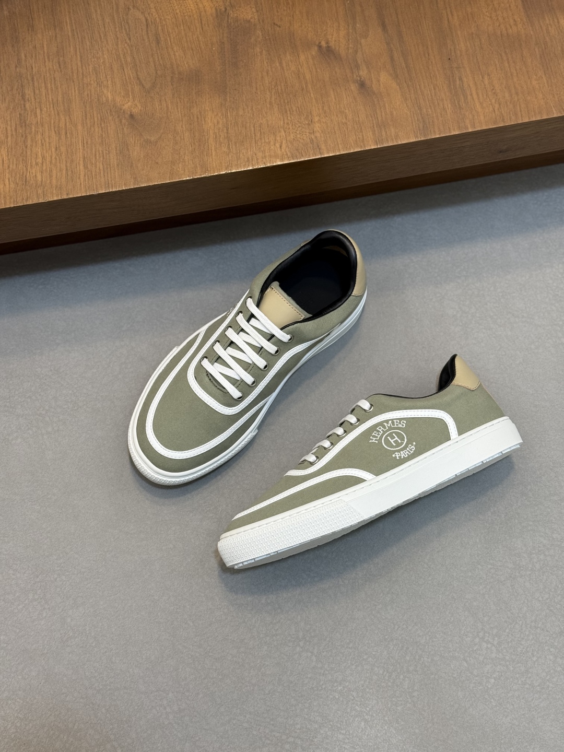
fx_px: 1043
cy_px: 376
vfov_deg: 39.7
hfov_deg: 30.3
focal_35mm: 48
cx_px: 282
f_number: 1.78
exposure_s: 1/100
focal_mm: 6.76
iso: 64
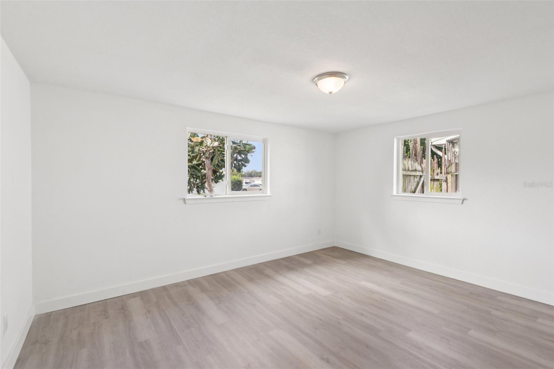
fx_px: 246
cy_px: 184
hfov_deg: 96.7
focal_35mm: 16
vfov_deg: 73.7
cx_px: 277
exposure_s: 1/100
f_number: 8
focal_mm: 16
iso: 400
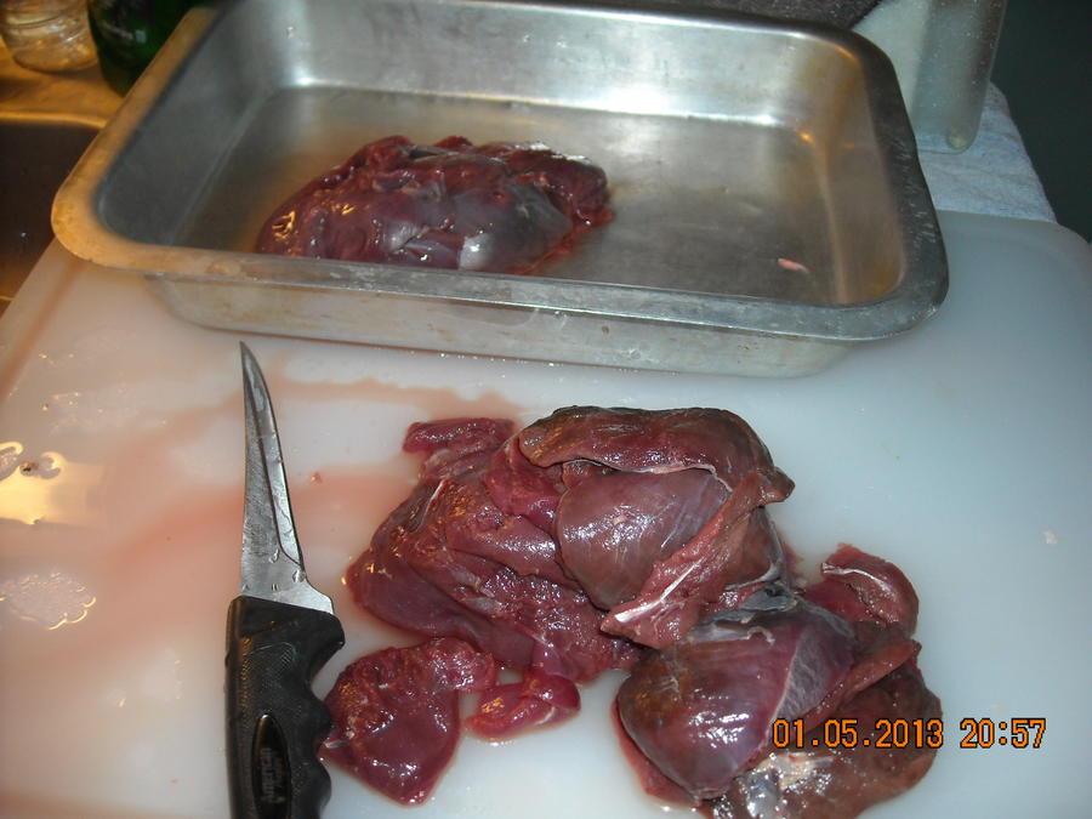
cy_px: 410
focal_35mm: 35
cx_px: 546
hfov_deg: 52.6
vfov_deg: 40.7
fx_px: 1104
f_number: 2.8
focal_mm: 5.7
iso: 200
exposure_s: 1/60
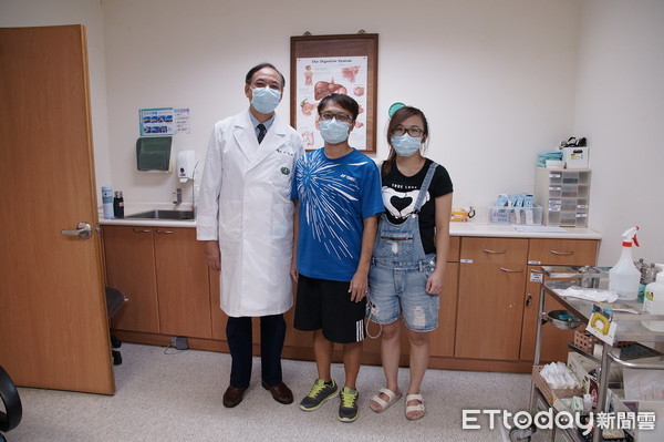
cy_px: 221
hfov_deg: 73.8
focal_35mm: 24
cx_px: 332
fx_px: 442
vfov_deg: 53.1
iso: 800
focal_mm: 16
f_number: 4
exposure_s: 1/60
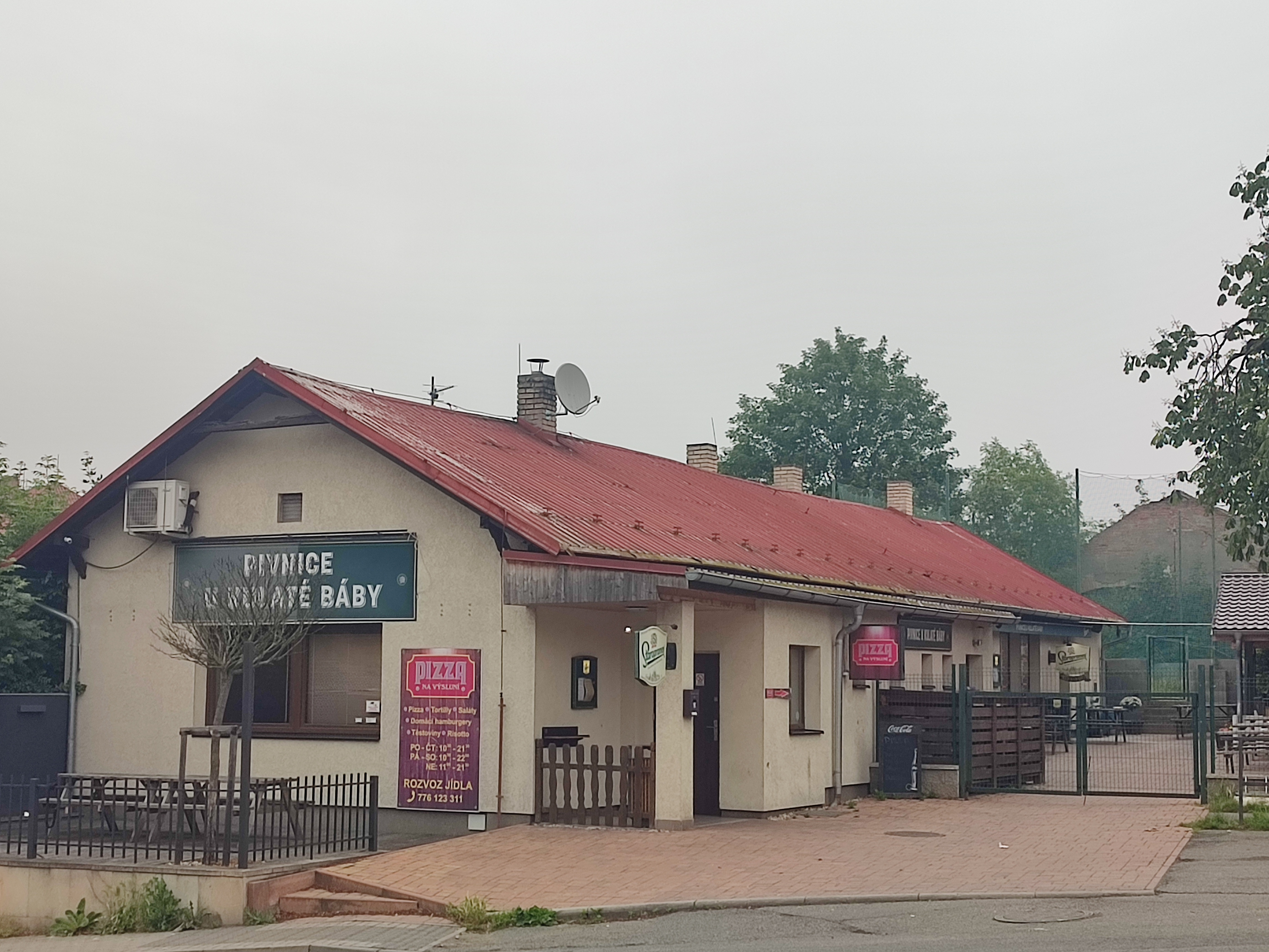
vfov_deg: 51.3
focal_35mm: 27
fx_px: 990
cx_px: 597
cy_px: 497
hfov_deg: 65.3
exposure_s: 1/119
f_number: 1.9
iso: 50
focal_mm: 6.04
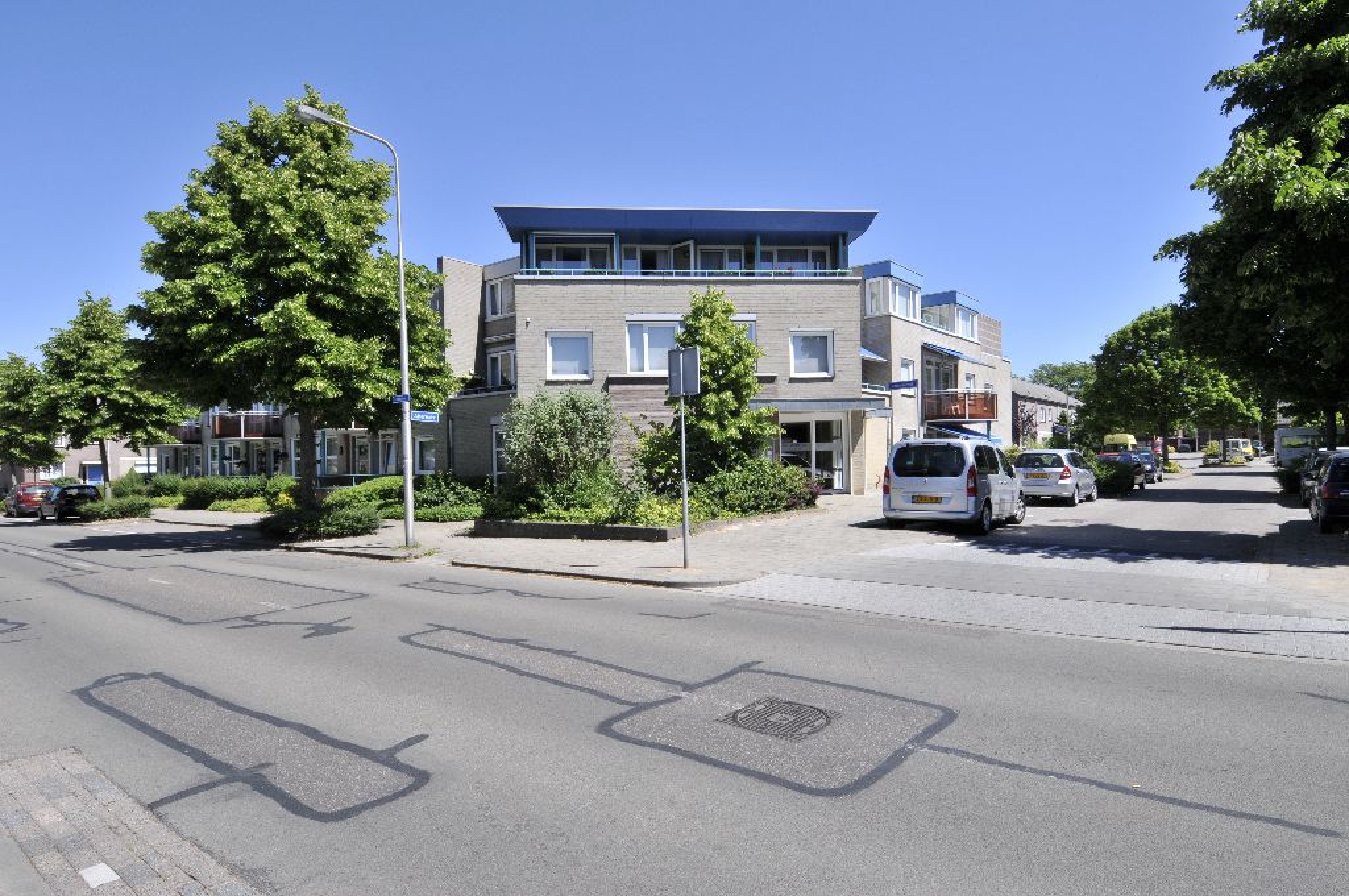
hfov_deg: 85.5
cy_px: 448
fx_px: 730
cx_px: 674
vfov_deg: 63.1
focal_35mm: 20
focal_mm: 13
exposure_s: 1/500
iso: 250
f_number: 9
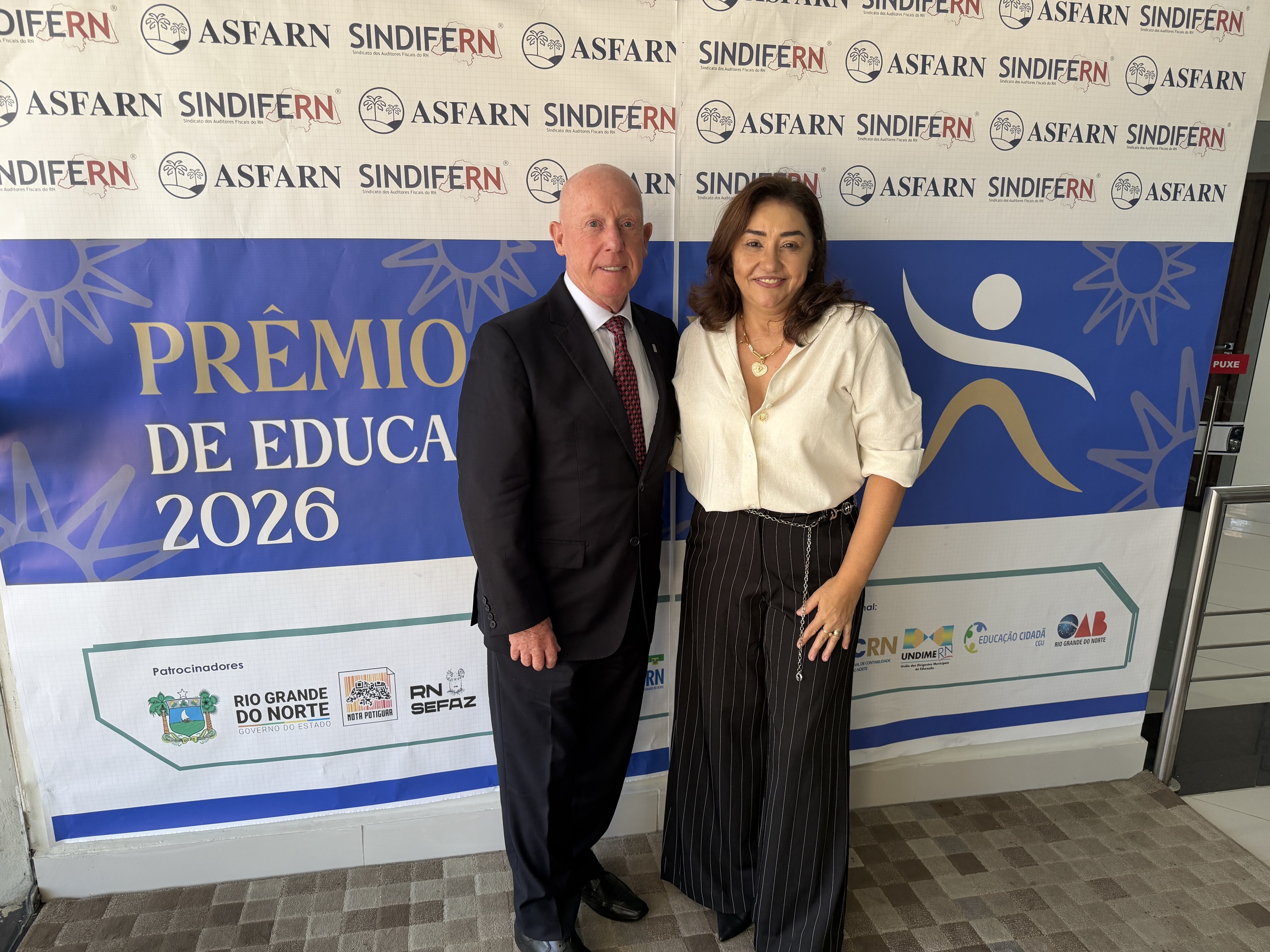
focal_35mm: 24
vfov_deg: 56.8
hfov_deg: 71.6
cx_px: 635
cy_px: 476
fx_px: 881
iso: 125
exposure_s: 1/120
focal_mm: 6.76
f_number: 1.78
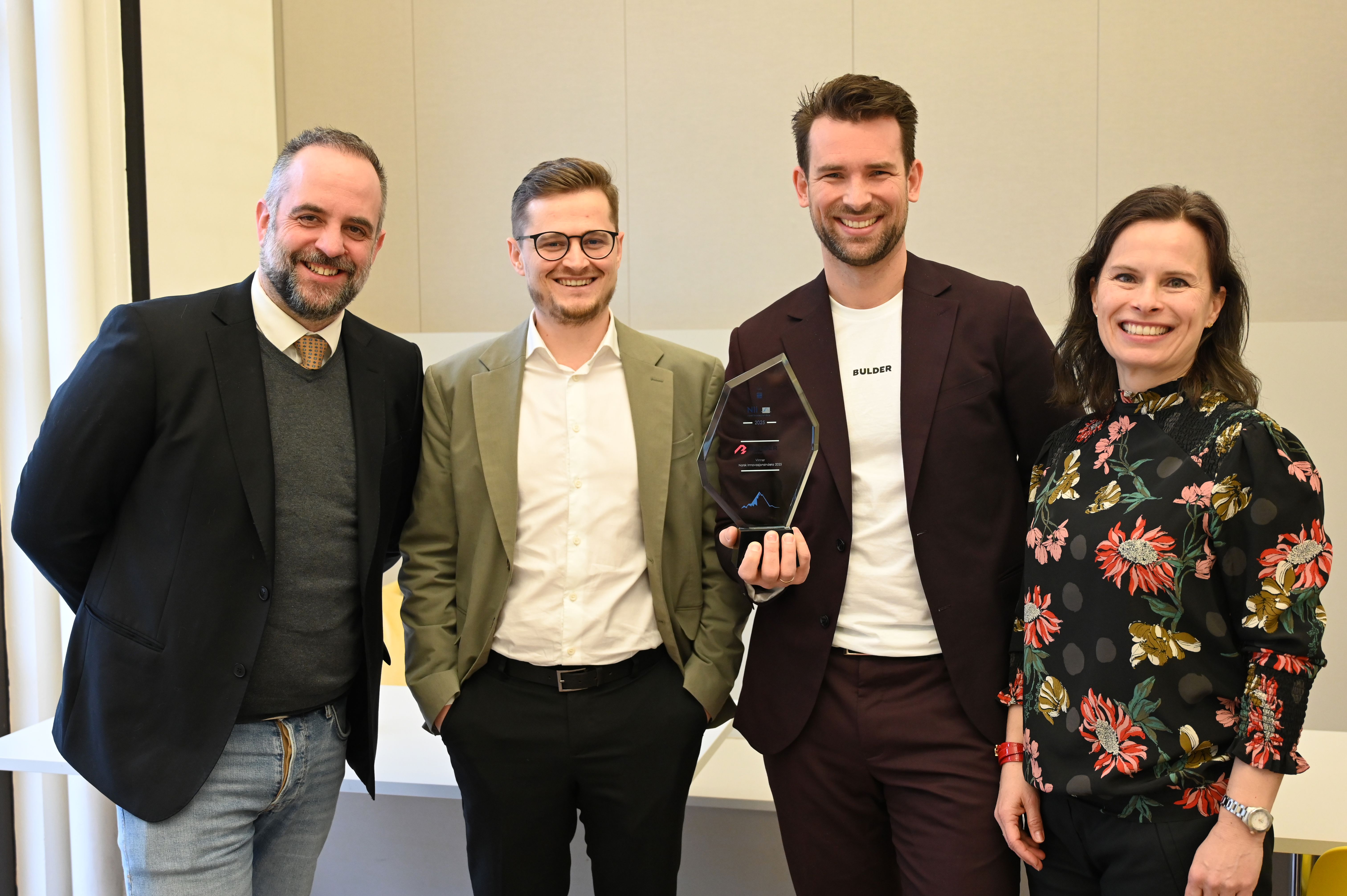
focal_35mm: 40
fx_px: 1496
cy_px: 448
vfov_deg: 33.4
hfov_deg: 48.5
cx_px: 674
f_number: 4
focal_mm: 40
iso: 2200
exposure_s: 1/125
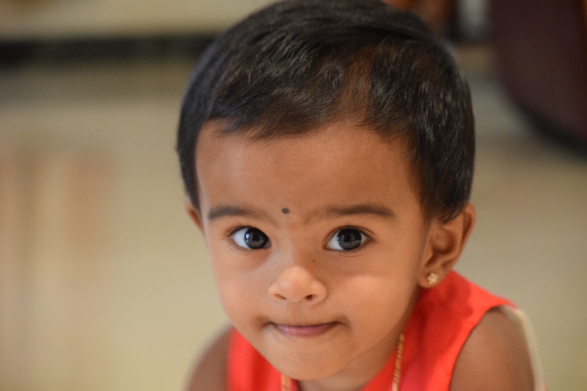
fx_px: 1712
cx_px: 294
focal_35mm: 105
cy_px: 196
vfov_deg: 13.0
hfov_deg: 19.5
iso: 3200
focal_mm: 70
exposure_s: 1/13
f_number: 6.3
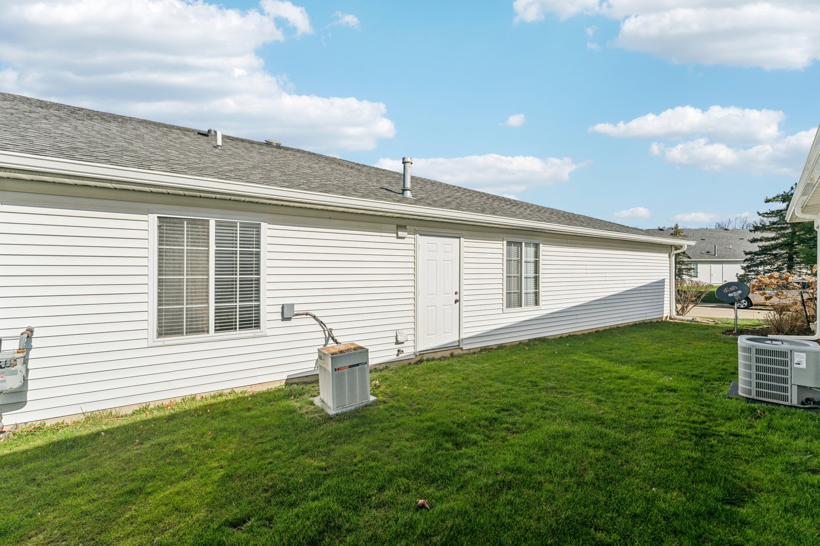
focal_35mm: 14
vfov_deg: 81.2
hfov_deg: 104.3
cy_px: 273
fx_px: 319
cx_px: 410
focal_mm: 14
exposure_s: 1/1600
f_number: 8
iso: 200
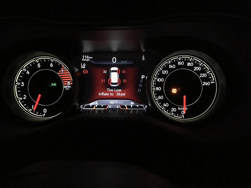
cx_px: 126
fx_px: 203
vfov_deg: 49.8
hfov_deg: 63.4
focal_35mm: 28
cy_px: 94
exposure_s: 1/4
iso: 160
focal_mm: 3.99
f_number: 1.8
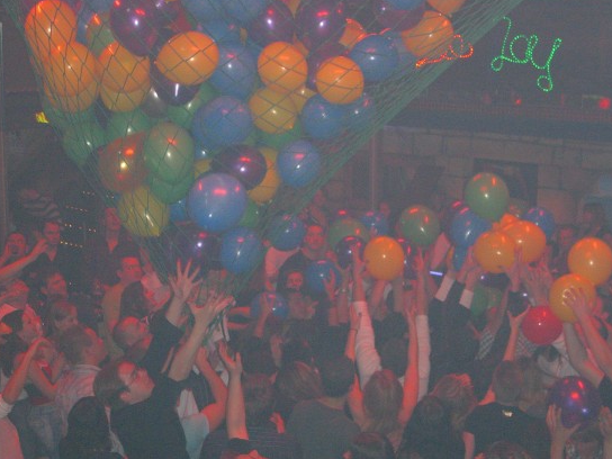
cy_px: 227
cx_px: 289
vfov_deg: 19.6
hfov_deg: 26.0
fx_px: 1326
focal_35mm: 75
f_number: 4
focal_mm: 14.2
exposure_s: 1/60
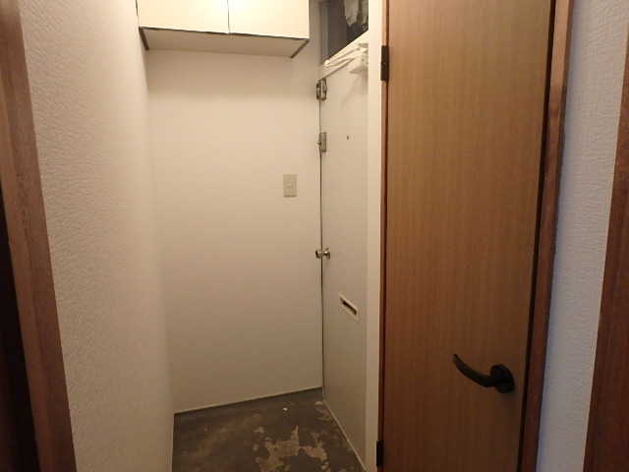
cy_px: 236
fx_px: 382
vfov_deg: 63.4
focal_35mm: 21
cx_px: 314
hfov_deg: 79.0
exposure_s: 1/30
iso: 500
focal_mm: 3.7
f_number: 3.5
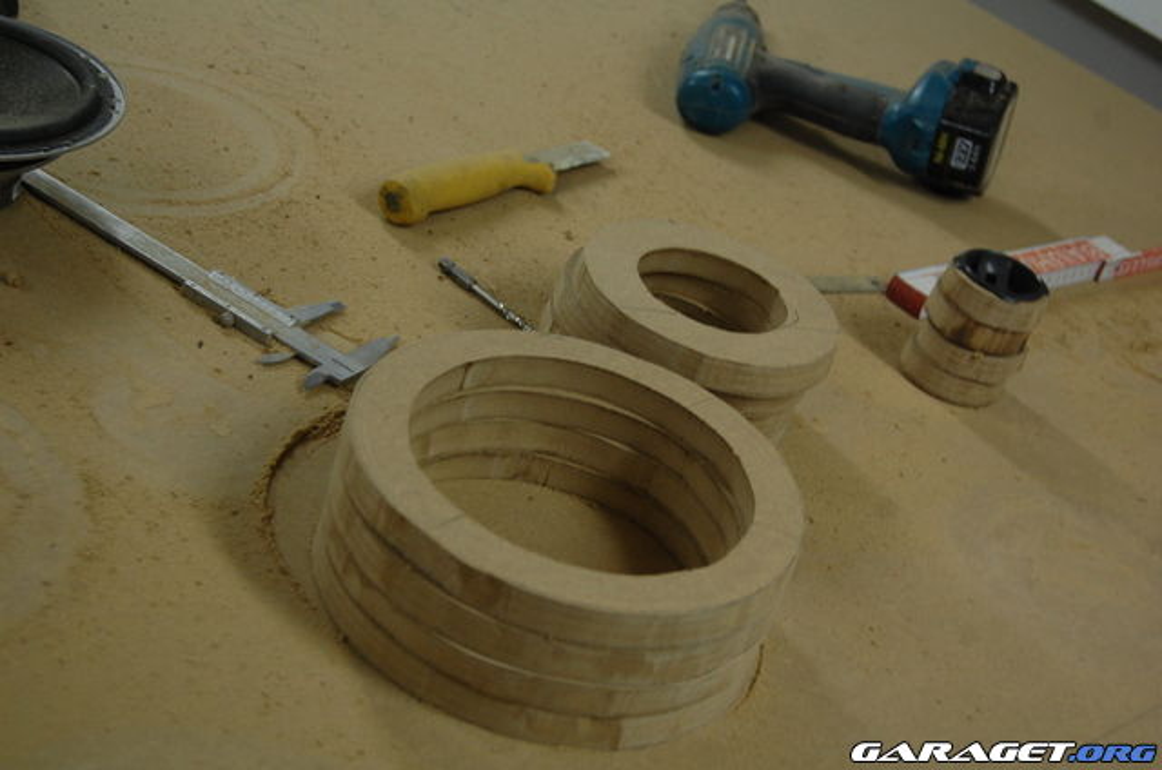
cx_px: 581
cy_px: 385
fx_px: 1691
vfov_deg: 25.6
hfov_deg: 37.9
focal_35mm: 52
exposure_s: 1/20
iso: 800
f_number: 4.8
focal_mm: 35
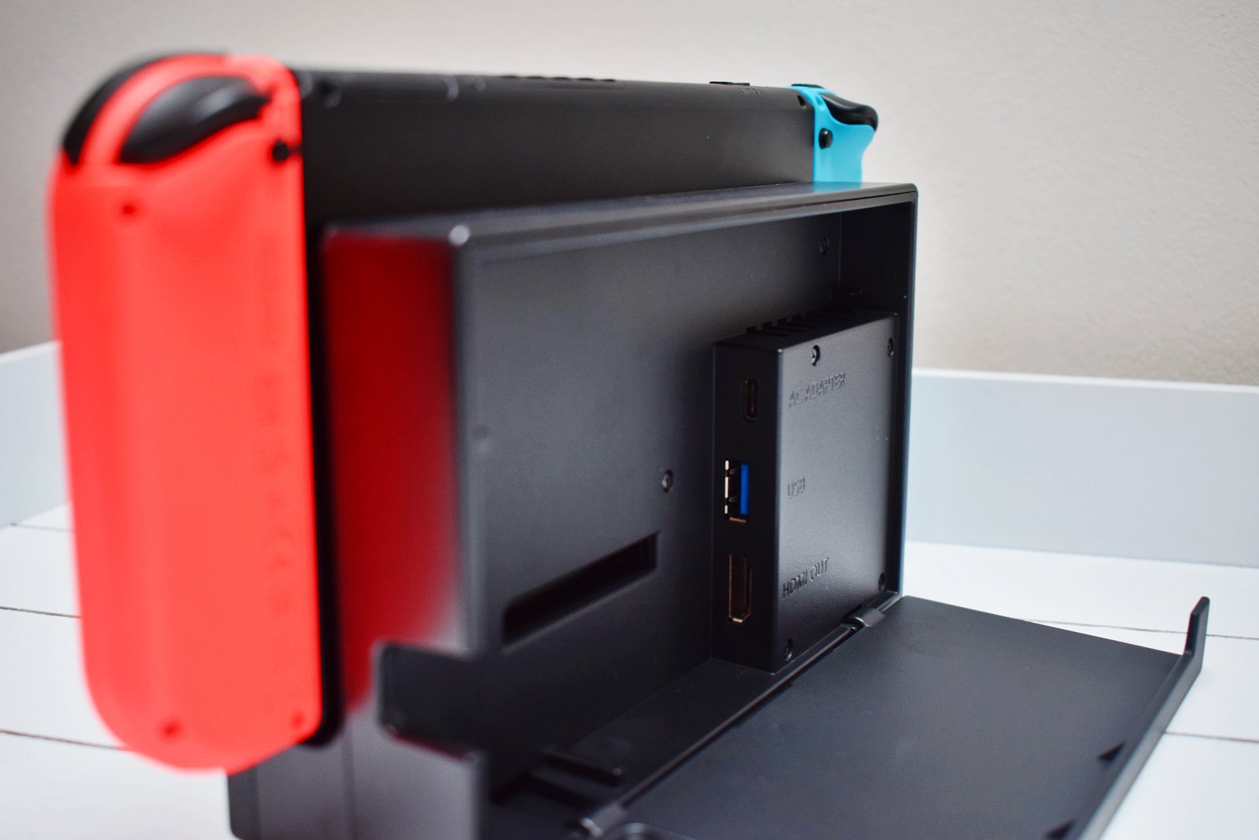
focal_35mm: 42
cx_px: 630
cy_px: 420
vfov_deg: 31.9
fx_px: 1469
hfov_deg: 46.4
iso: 720
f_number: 4.2
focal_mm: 28
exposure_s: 1/60
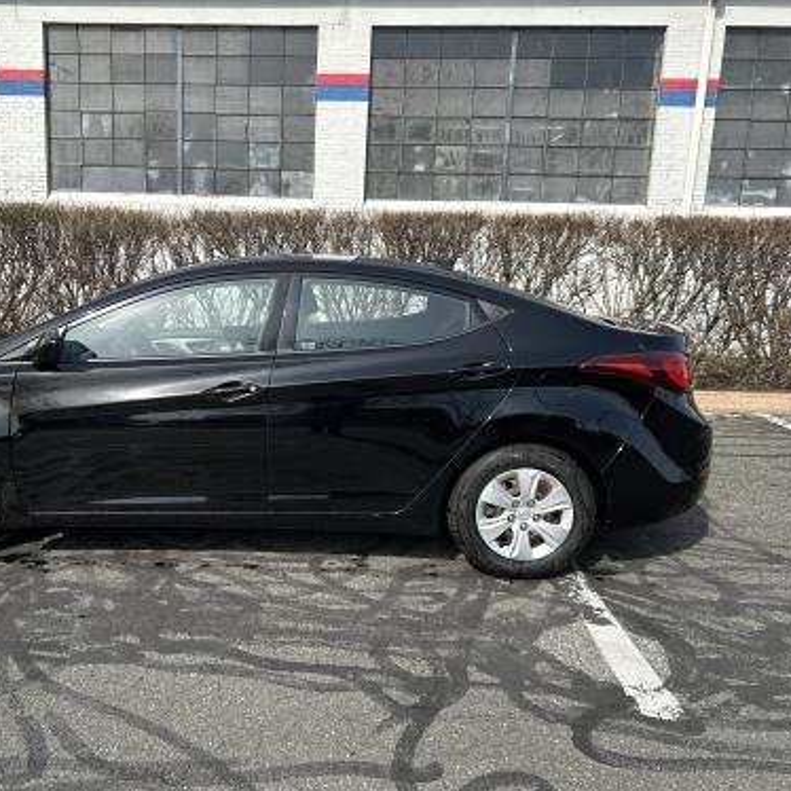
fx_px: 801
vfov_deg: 52.5
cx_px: 286
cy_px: 396
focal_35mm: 31
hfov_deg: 51.8
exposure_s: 1/1751
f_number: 1.5
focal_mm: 5.7
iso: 50
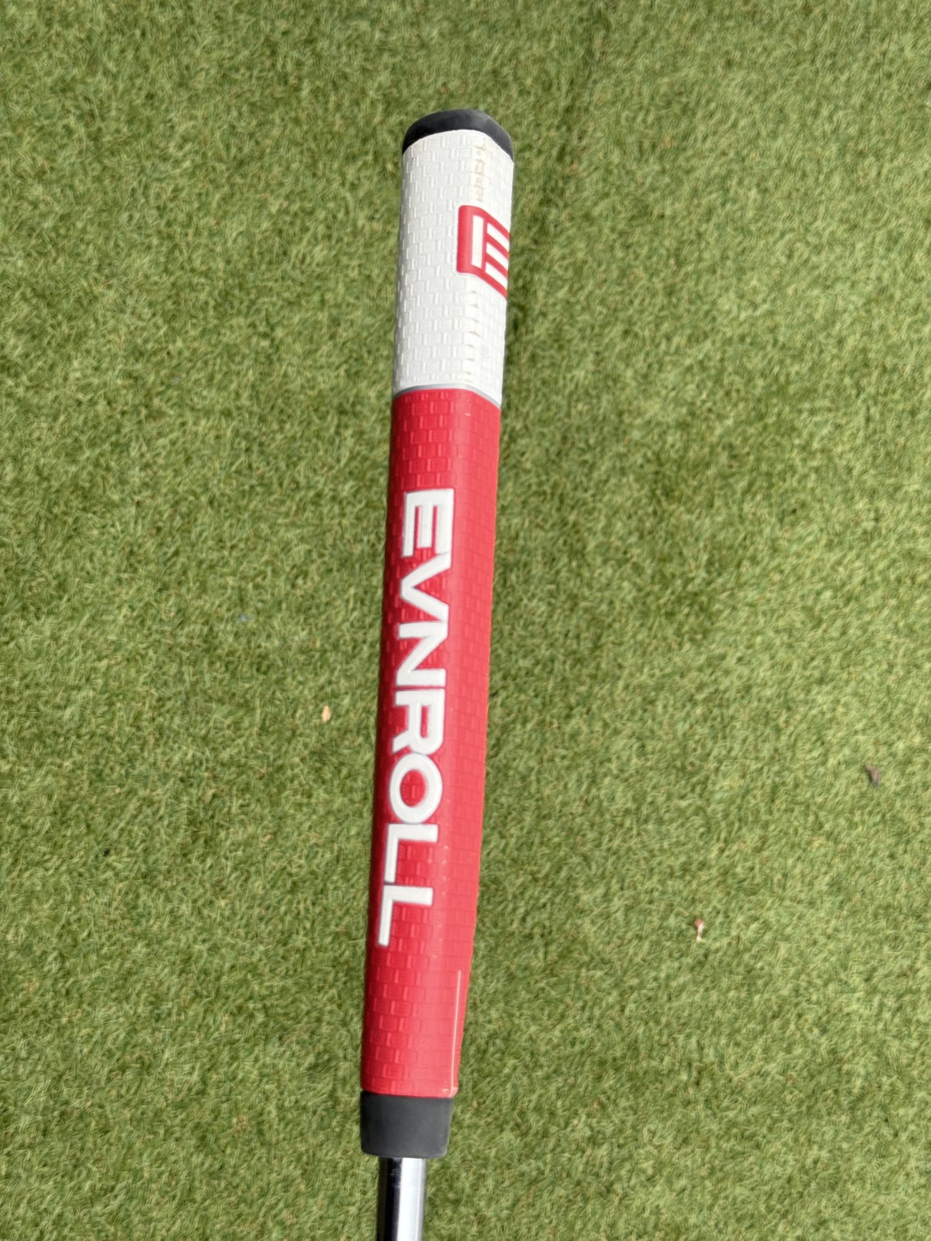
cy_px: 620
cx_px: 466
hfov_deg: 30.3
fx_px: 1721
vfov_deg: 39.7
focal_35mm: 48
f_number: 1.78
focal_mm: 6.76
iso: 100
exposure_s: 1/687
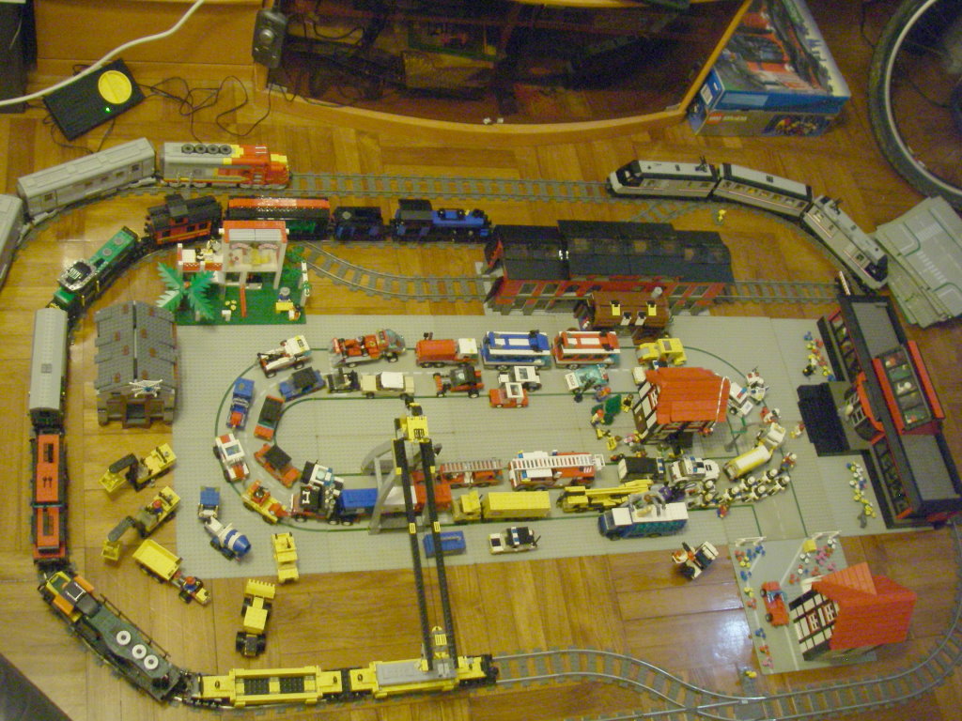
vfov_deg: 37.7
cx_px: 481
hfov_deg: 49.0
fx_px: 1056
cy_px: 360
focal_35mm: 38
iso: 400
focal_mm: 6.3
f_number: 3.3
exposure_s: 1/20
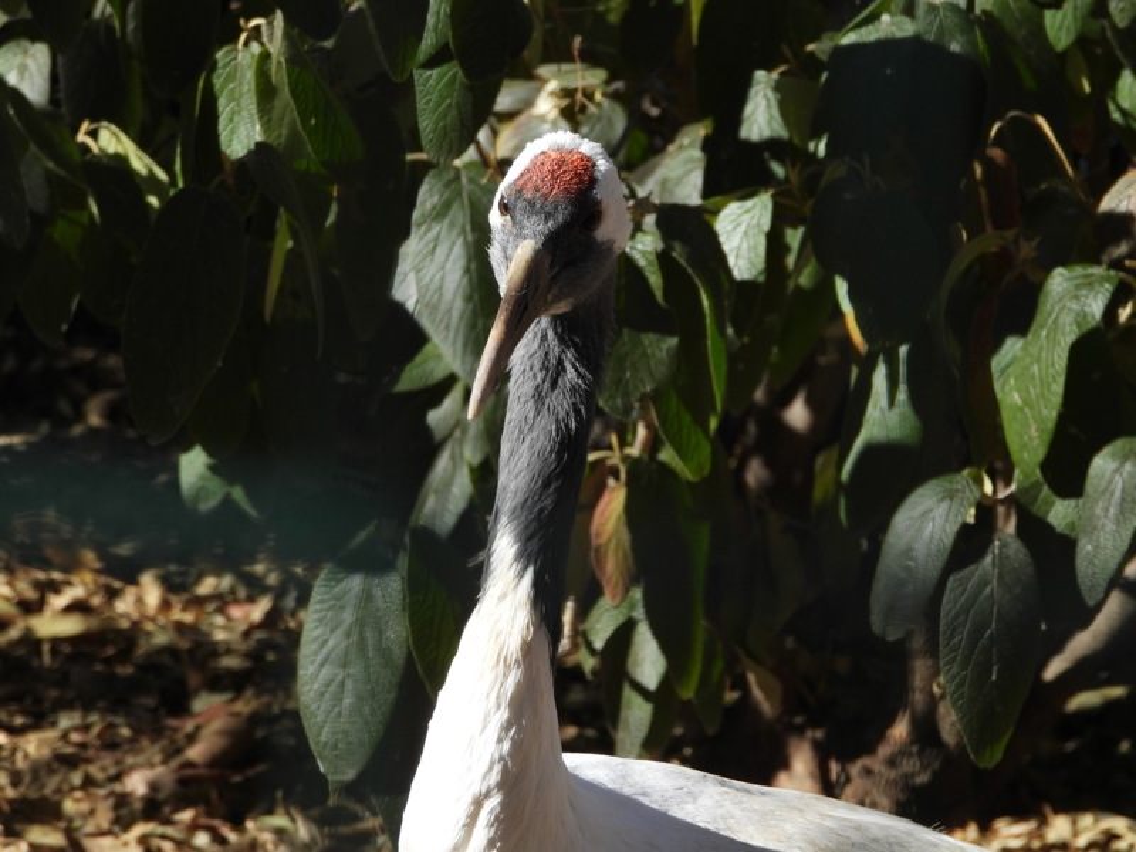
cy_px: 426
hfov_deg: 4.2
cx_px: 568
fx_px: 15326
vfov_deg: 3.2
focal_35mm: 467
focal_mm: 83.9
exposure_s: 1/250
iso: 100
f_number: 5
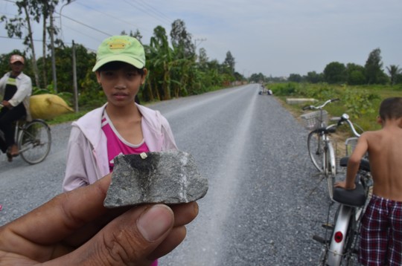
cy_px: 133
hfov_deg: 67.5
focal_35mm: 27
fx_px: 301
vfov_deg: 47.8
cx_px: 201
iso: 100
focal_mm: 18
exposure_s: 1/125
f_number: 11
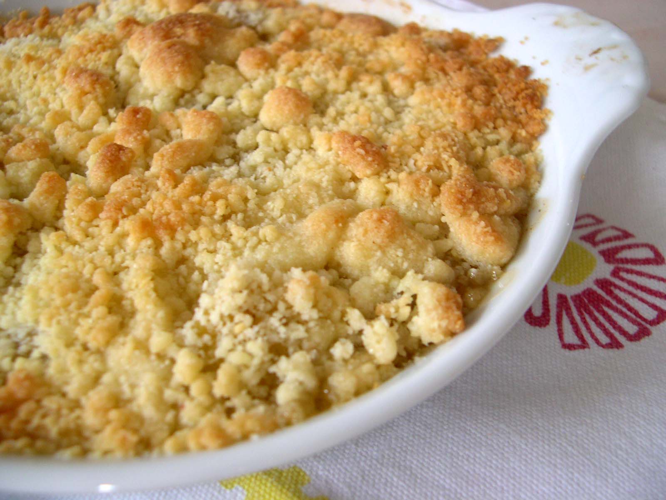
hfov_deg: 49.0
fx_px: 731
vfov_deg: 37.7
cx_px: 333
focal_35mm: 38
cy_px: 250
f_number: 2.8
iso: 159
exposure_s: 1/4.8
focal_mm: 8
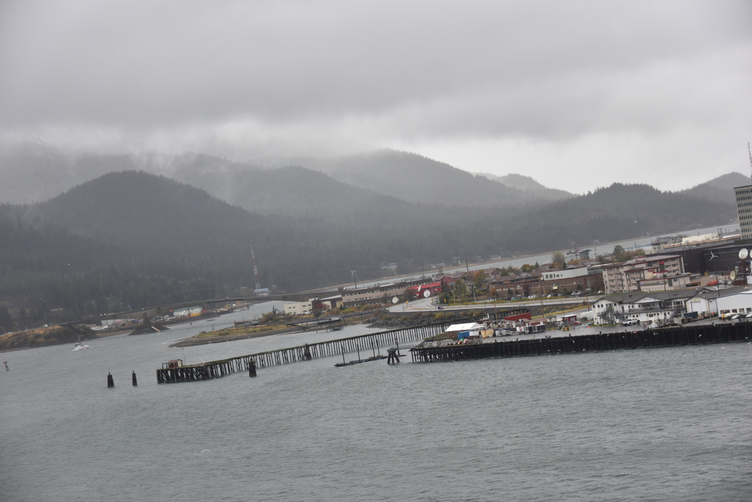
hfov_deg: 28.1
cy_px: 251
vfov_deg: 18.9
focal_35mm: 72
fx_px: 1504
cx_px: 376
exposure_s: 1/160
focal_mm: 72
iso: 400
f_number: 5
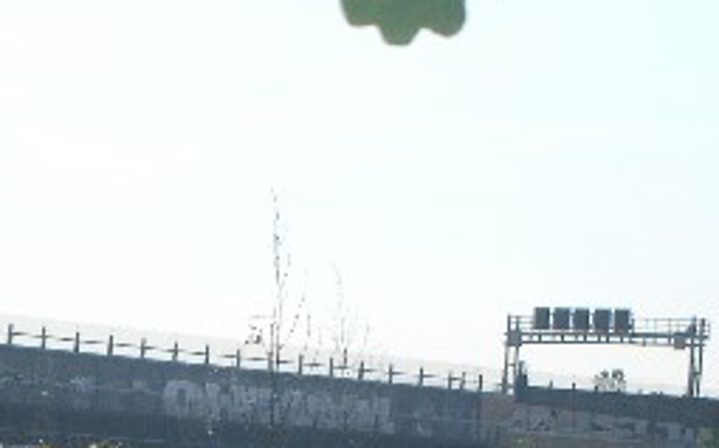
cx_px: 120
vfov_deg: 5.7
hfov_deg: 9.1
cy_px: 509
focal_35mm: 230
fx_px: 4504
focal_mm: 19.7
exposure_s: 1/125
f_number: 13.8
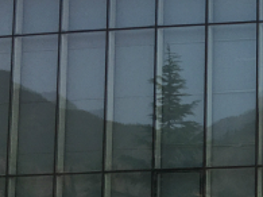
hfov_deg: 14.2
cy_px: 148
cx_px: 508
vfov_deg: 12.4
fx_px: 904
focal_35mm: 119
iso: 25
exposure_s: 1/1261
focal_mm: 4.15
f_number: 2.2
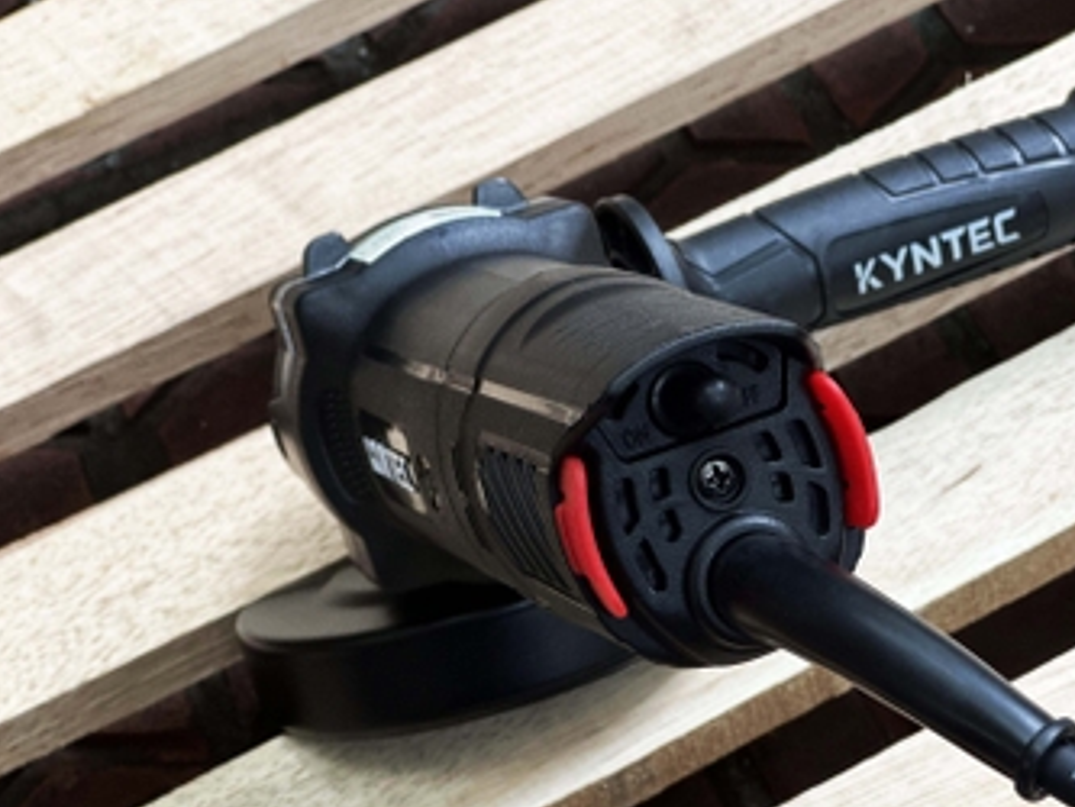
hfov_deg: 17.7
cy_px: 468
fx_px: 3448
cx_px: 717
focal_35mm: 111
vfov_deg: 13.3
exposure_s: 1/121
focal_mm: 9
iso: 125
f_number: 2.8
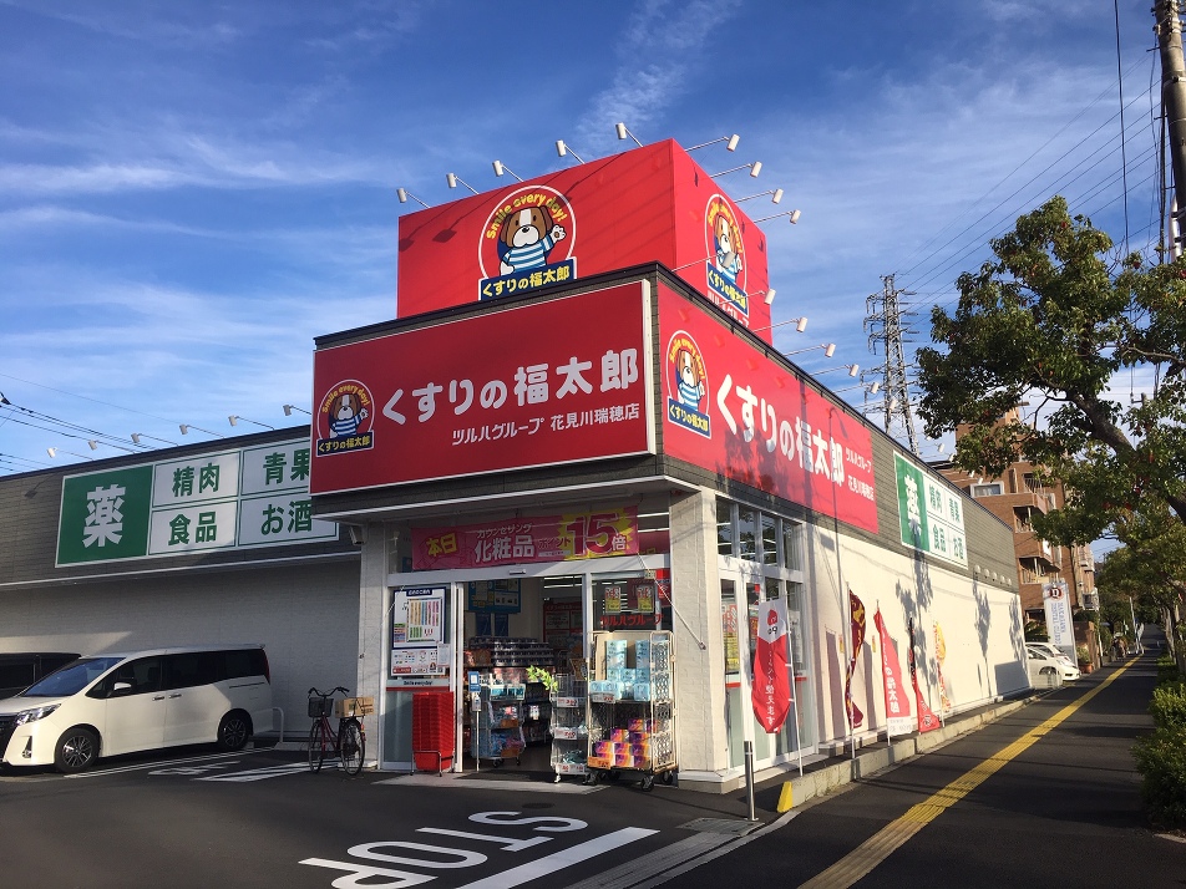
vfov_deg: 48.2
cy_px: 444
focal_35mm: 29
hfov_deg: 61.7
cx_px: 593
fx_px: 994
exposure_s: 1/1131
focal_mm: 4.15
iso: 25
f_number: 2.2
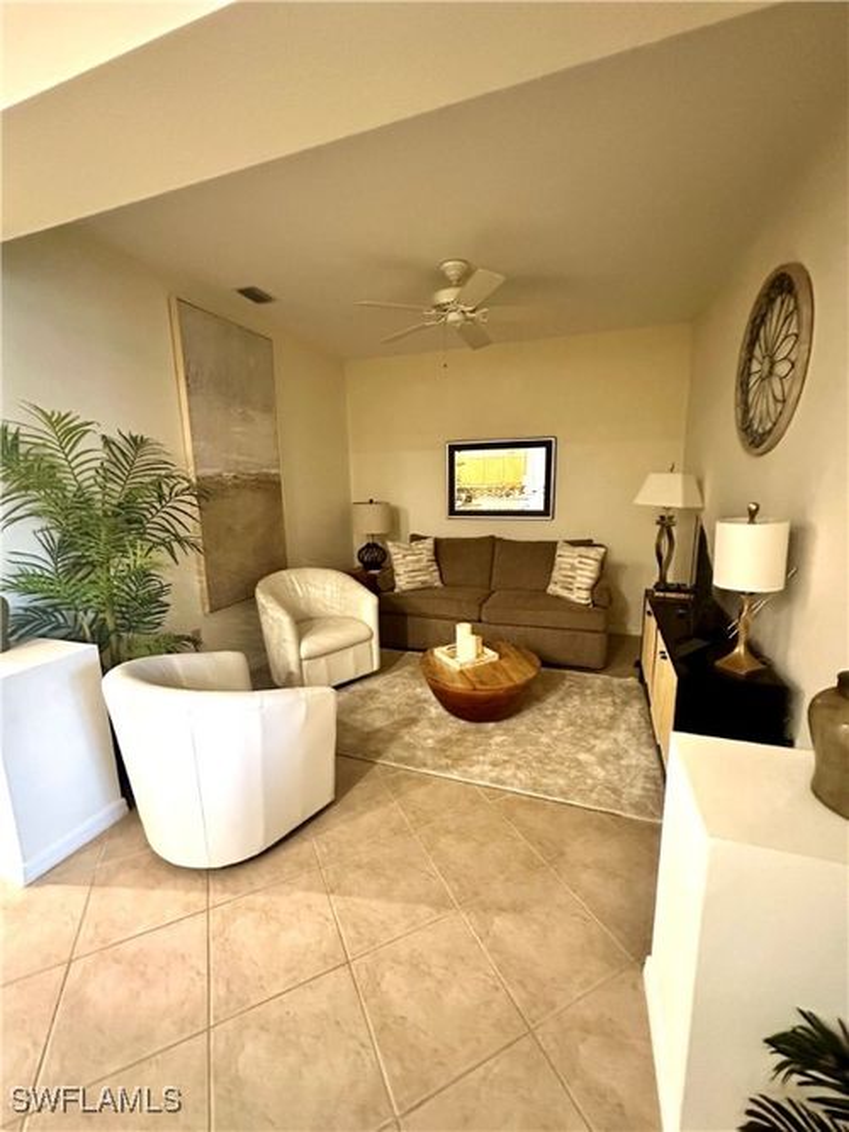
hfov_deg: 85.7
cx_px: 424
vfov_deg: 102.1
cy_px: 566
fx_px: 458
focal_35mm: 14
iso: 1000
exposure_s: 1/40
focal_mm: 2.22
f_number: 2.2
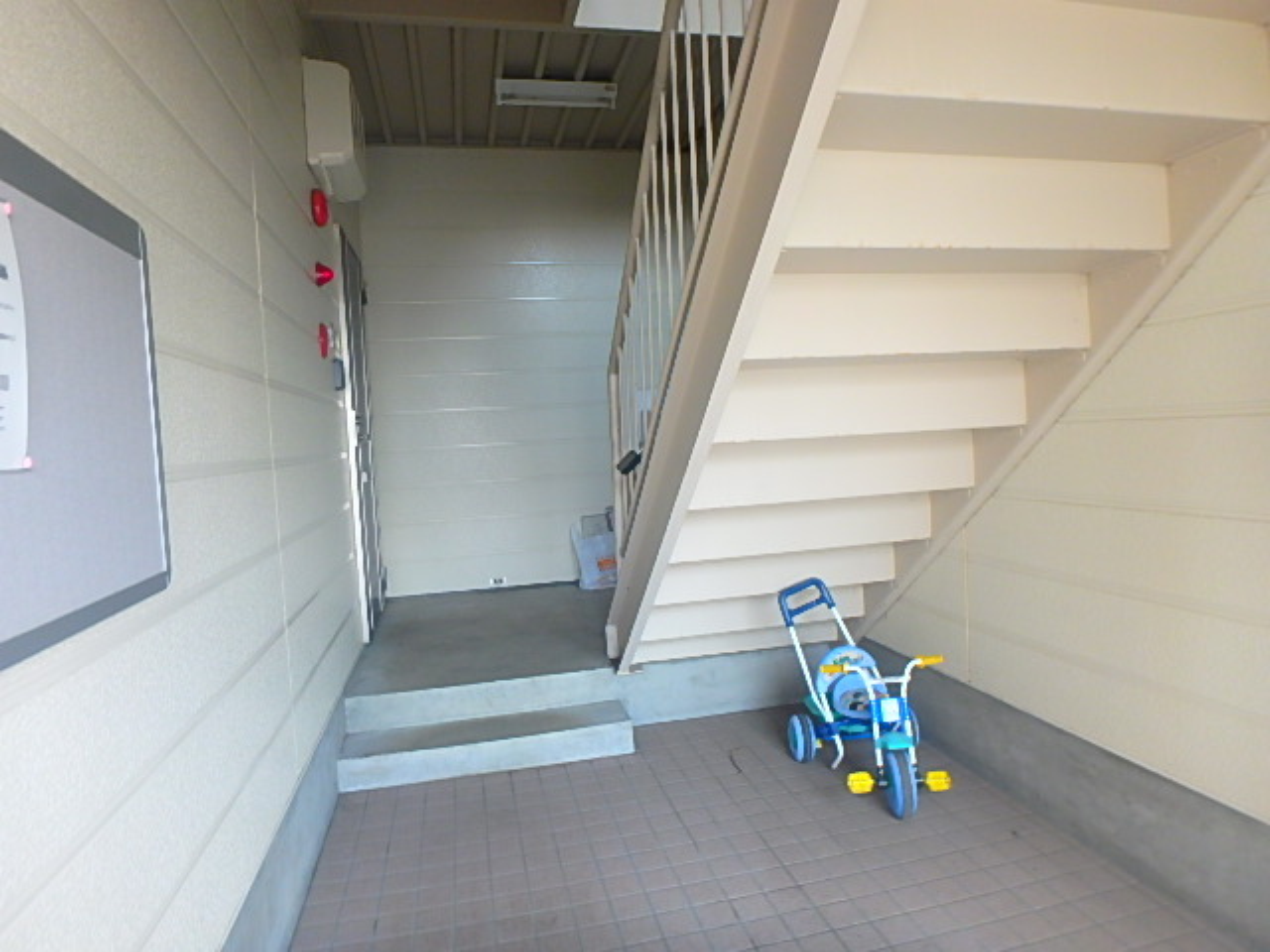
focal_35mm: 21
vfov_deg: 63.4
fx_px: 770
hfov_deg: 79.0
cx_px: 635
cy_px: 476
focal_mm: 3.7
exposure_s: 1/40
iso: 200
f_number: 3.5
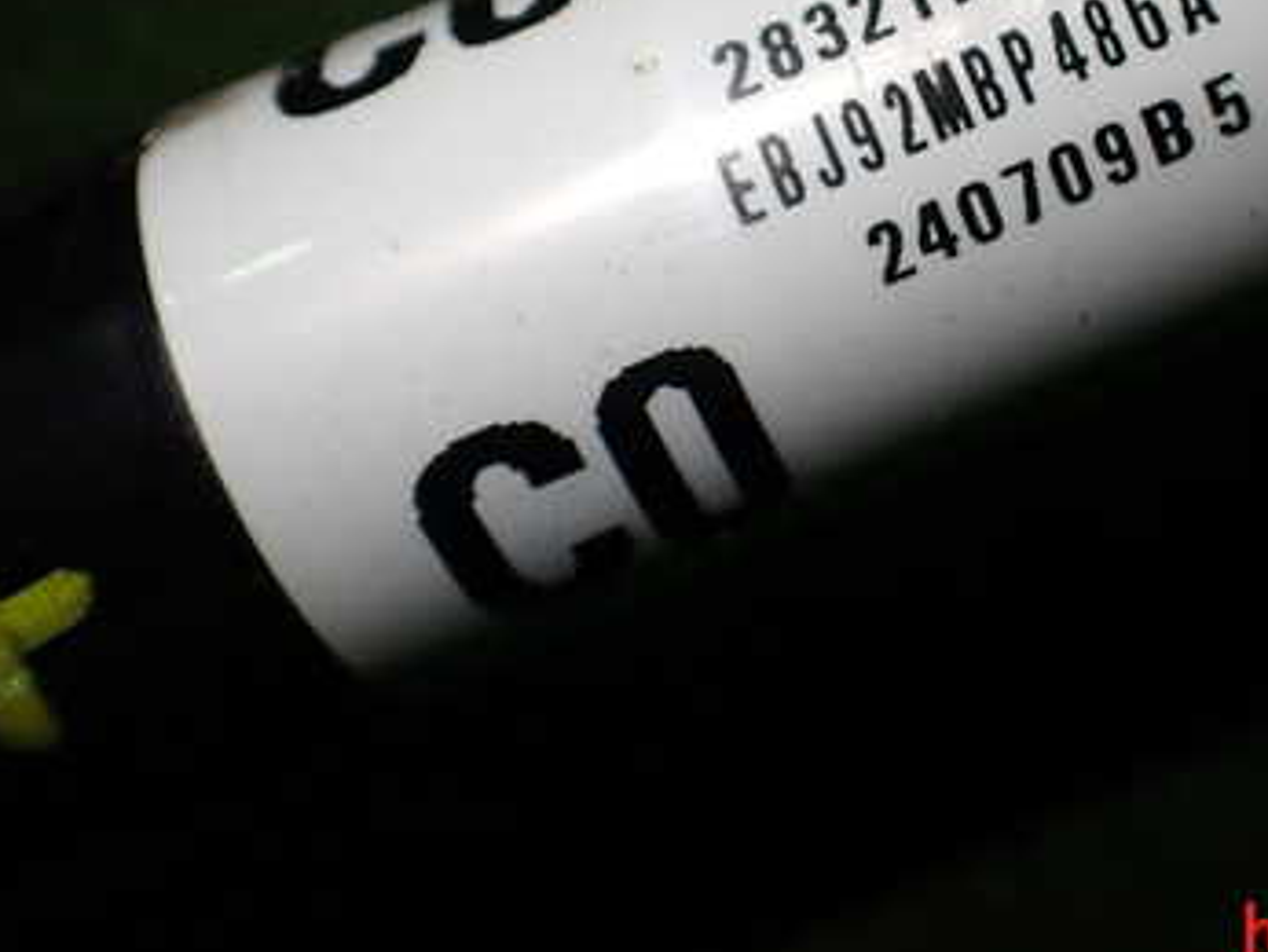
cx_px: 971
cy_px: 161
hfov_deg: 35.9
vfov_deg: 27.4
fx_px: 1906
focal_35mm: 52
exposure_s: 1/160
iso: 100
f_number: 2.3
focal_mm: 5.4
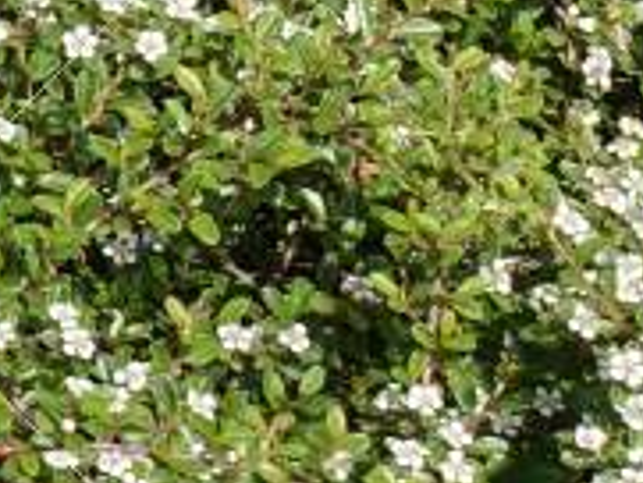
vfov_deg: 4.2
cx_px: -1435
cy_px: -529
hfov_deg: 5.2
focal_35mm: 352
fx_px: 6543
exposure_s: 1/500
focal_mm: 18.7
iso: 125
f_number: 5.6
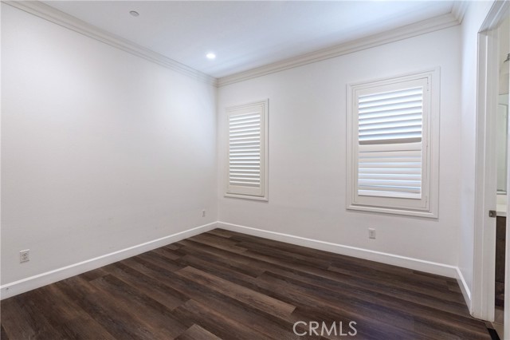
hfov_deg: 96.8
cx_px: 255
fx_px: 227
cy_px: 170
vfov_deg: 73.7
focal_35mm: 16
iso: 125
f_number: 4
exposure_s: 1/60
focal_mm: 16
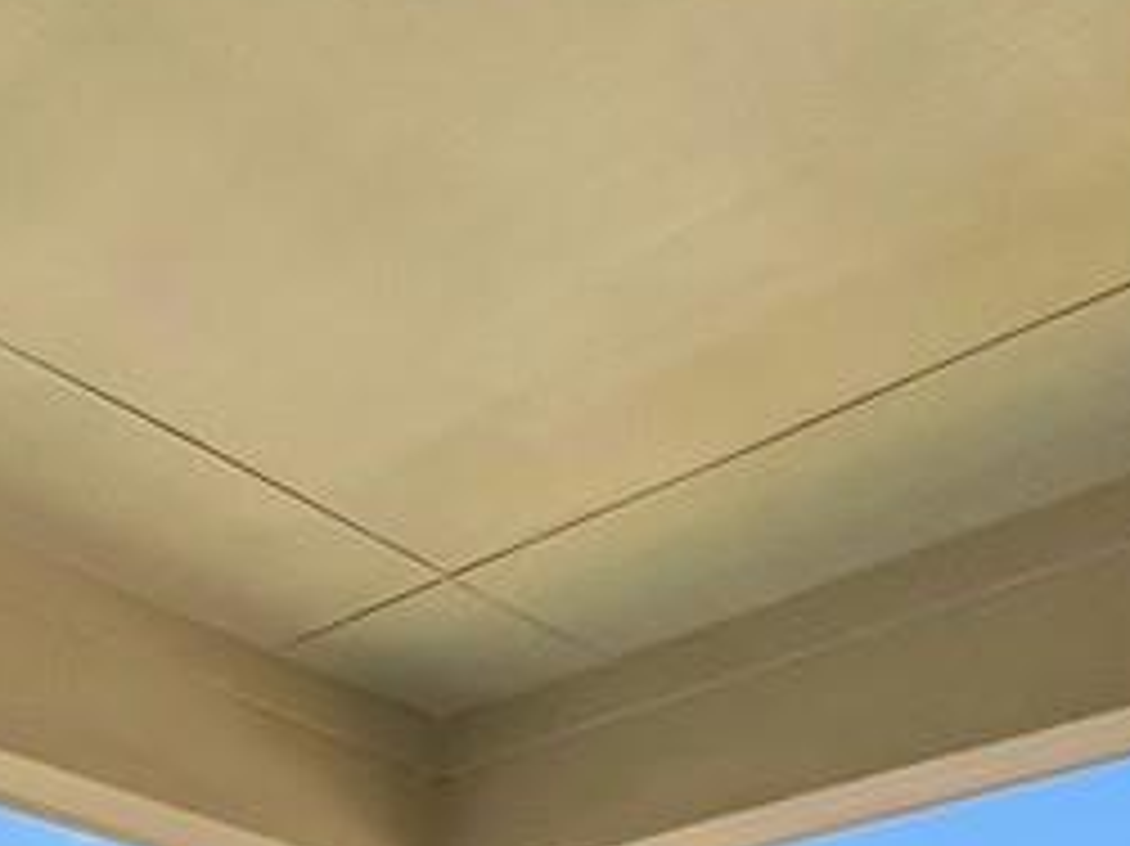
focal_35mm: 53
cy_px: 1665
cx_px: 477
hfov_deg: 36.1
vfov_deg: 18.6
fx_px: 1729
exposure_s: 1/1623
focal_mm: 1.57
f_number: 1.8
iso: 32
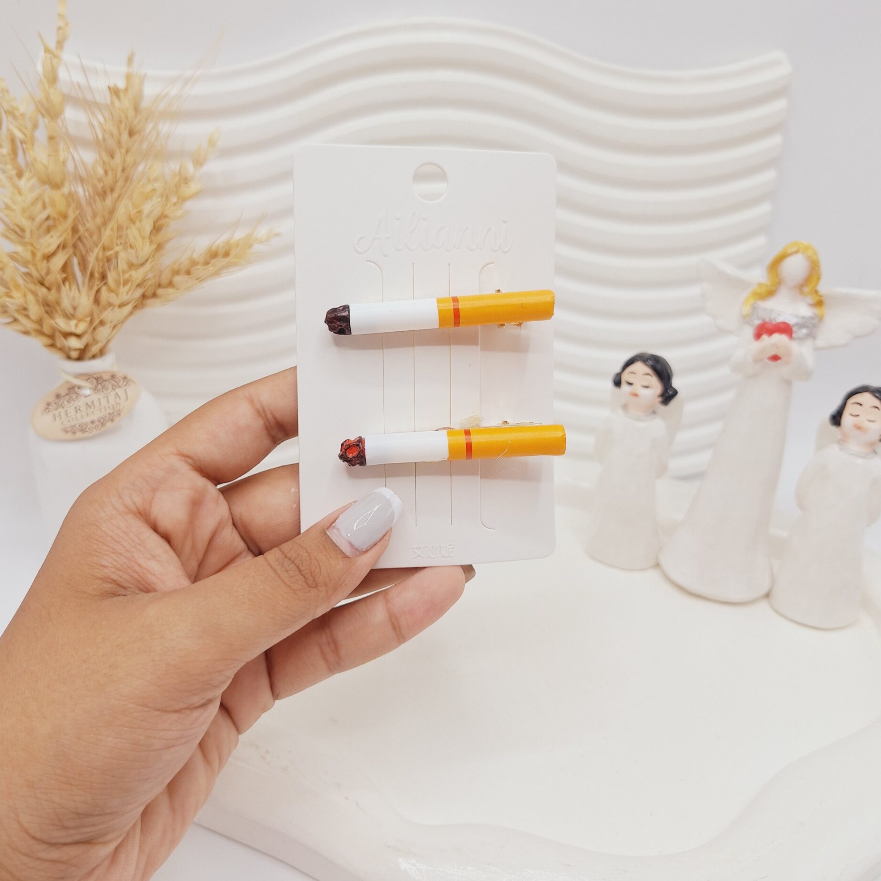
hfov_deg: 57.3
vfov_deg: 57.2
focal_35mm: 28
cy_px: 397
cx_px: 445
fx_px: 806
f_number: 1.8
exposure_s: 1/444
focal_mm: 5.54
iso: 40
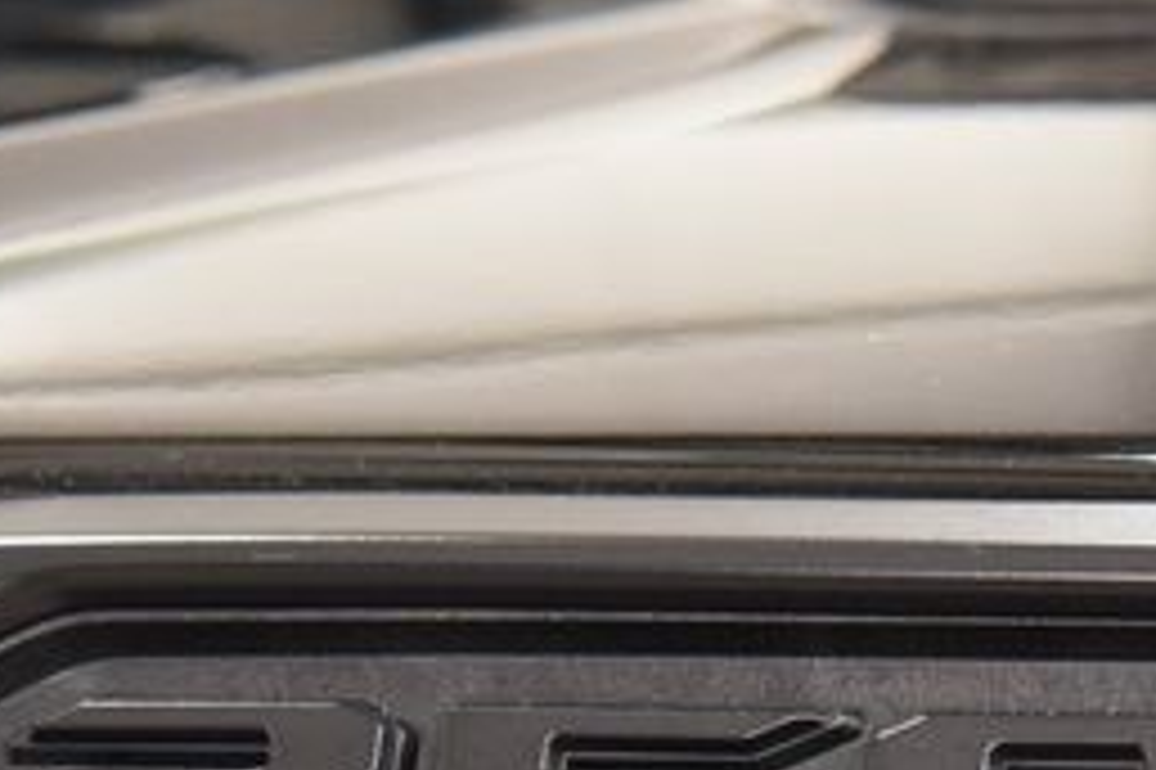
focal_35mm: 187
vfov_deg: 7.3
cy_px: 885
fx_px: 6001
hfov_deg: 11.0
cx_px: 760
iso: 1600
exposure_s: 1/30
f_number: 7.1
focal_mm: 50
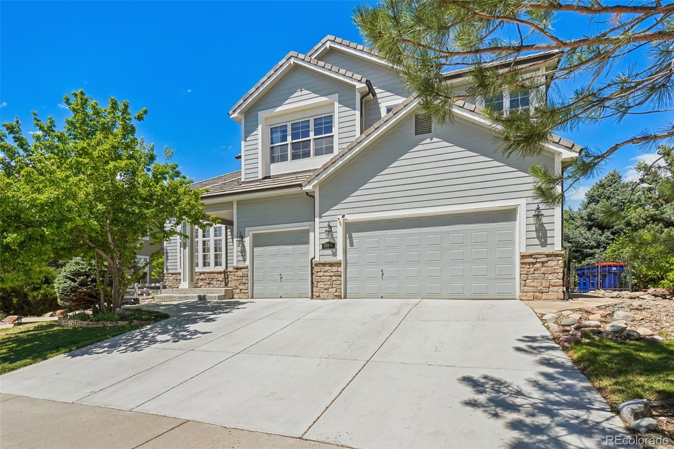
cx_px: 337
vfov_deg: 72.0
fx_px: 309
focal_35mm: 16
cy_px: 224
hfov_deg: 95.0
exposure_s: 1/1000
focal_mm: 11
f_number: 8
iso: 400
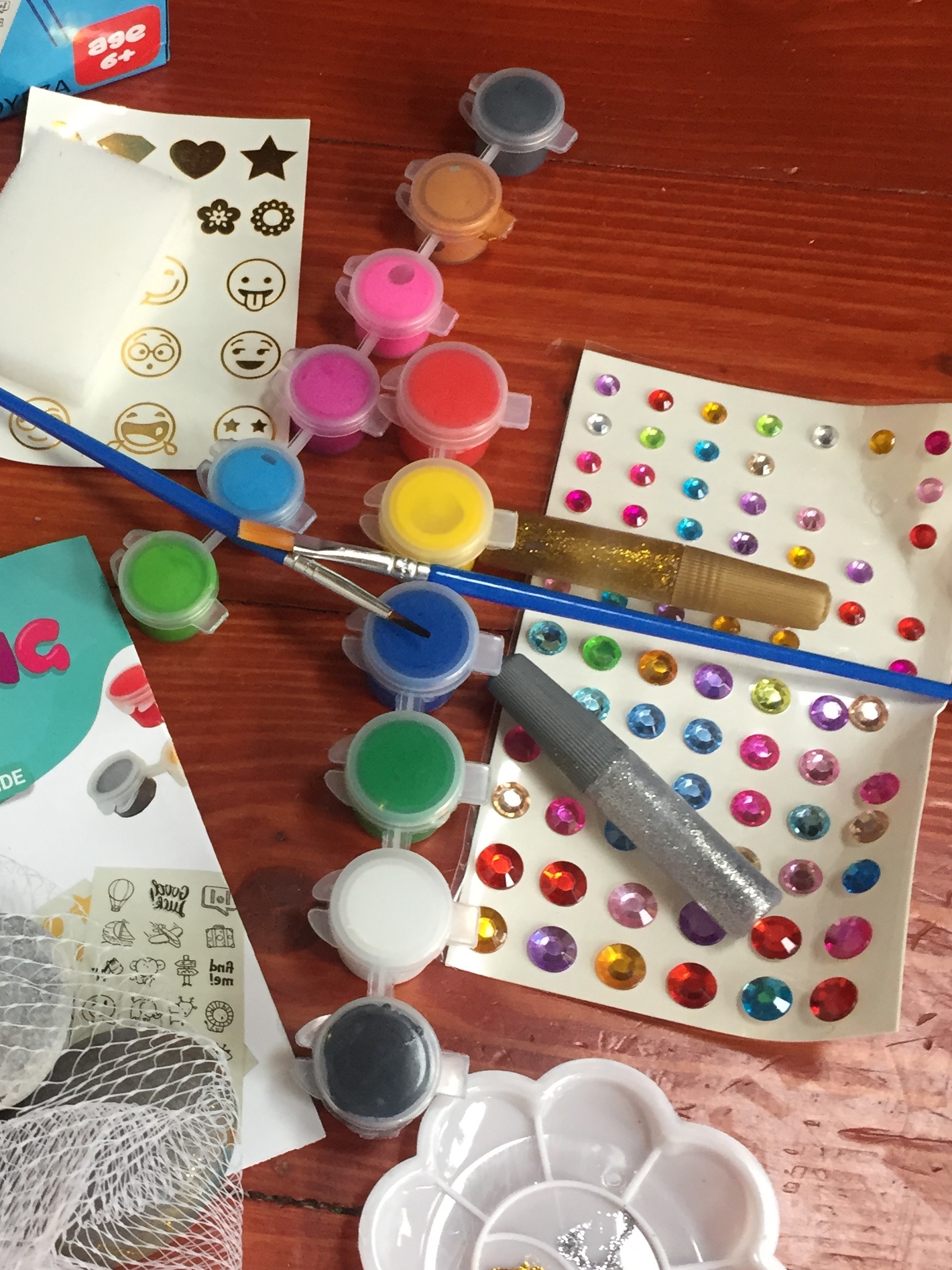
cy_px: 643
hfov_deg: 28.4
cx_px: 160
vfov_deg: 38.2
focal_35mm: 50
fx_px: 1833
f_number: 2.2
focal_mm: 4.15
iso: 80
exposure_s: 1/30
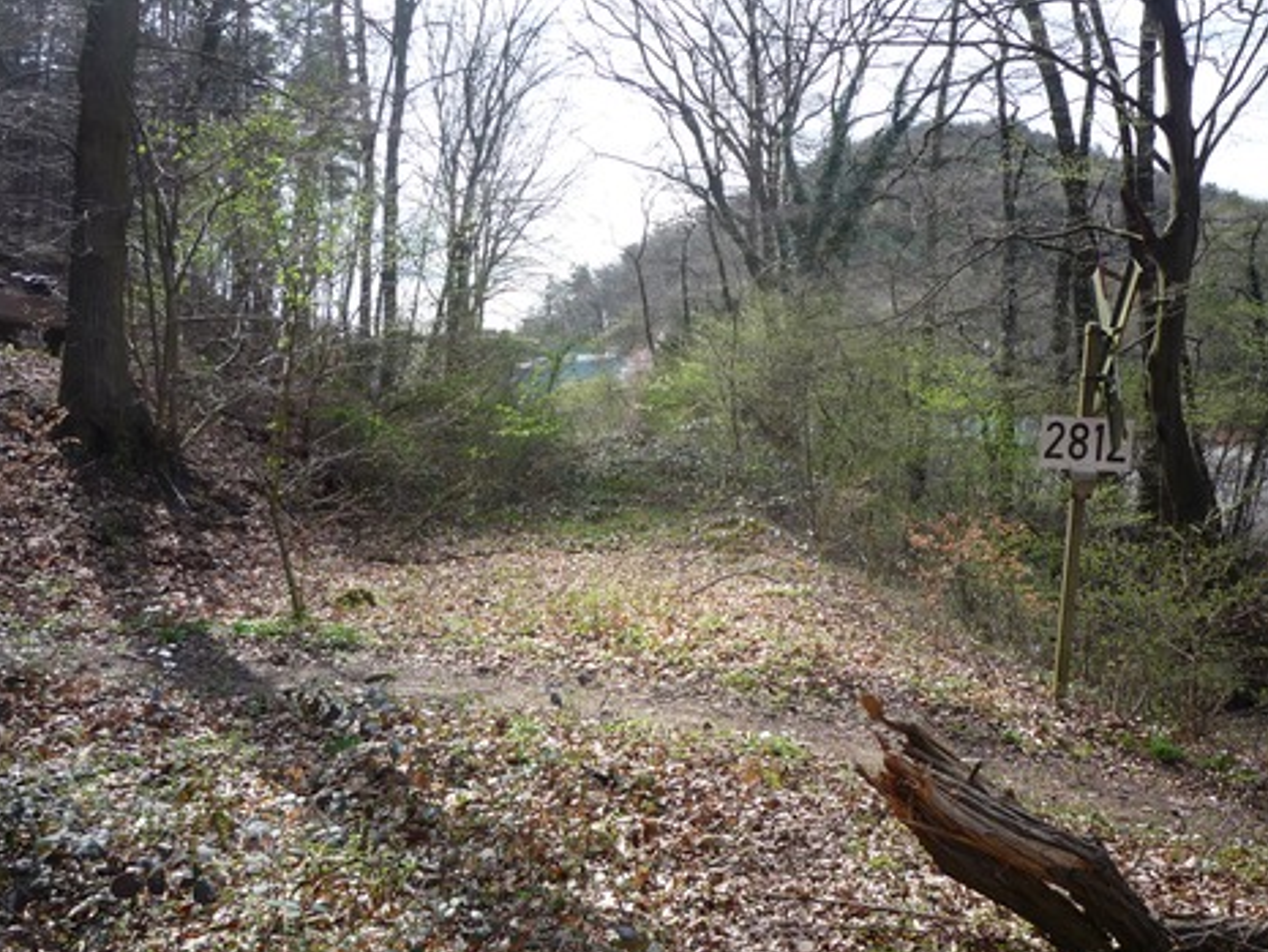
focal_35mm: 33
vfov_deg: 43.0
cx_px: 649
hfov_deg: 55.3
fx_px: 1209
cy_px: 480
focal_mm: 5.2
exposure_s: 1/200
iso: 100
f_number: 4
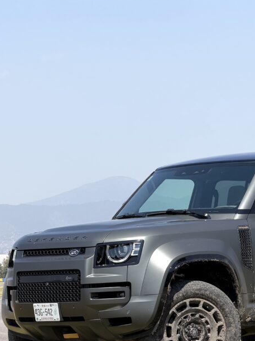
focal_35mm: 169
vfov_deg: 11.7
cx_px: 231
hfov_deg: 8.7
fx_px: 1661
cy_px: 208
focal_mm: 16.89
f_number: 2.8
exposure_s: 1/638
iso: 32
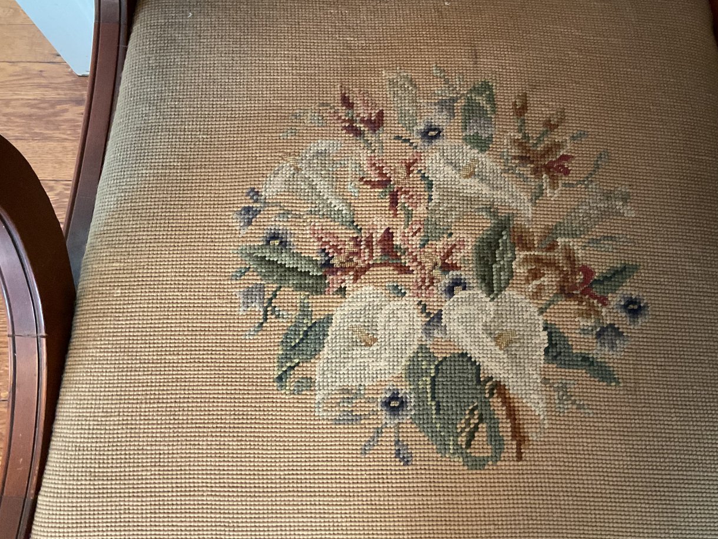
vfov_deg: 39.6
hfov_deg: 51.3
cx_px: 398
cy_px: 248
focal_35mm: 36
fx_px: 747
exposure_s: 1/30
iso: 500
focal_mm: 3
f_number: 1.8
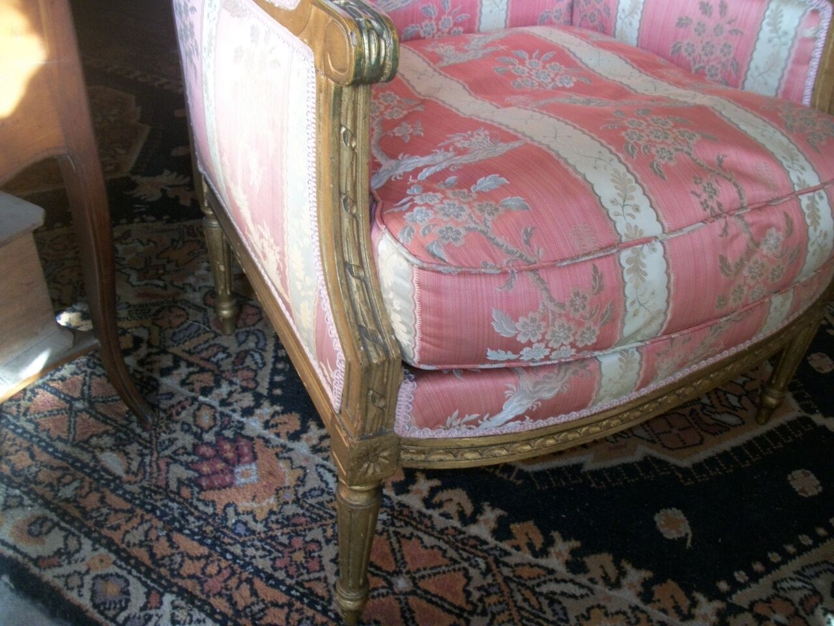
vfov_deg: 44.2
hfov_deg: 56.8
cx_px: 417
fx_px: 771
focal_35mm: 32
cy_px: 313
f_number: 2.9
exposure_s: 1/30
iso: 160
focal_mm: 5.7
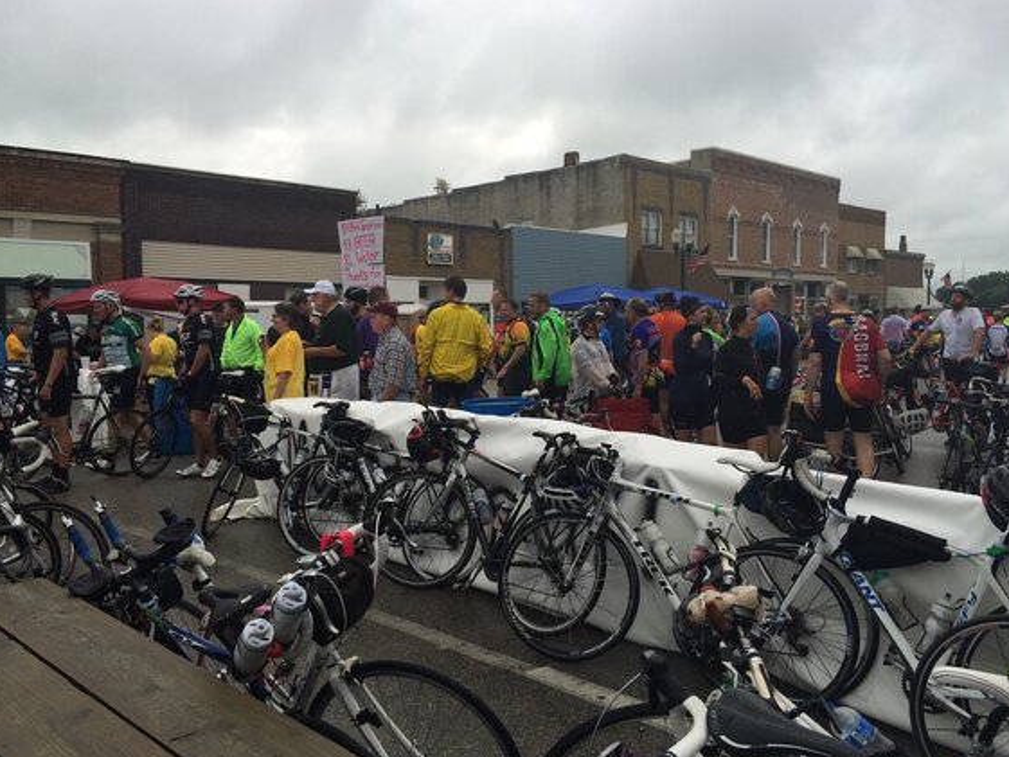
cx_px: 500
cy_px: 370
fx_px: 904
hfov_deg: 58.3
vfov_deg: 45.5
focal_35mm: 31
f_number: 2.2
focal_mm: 4.15
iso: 32
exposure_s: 1/562
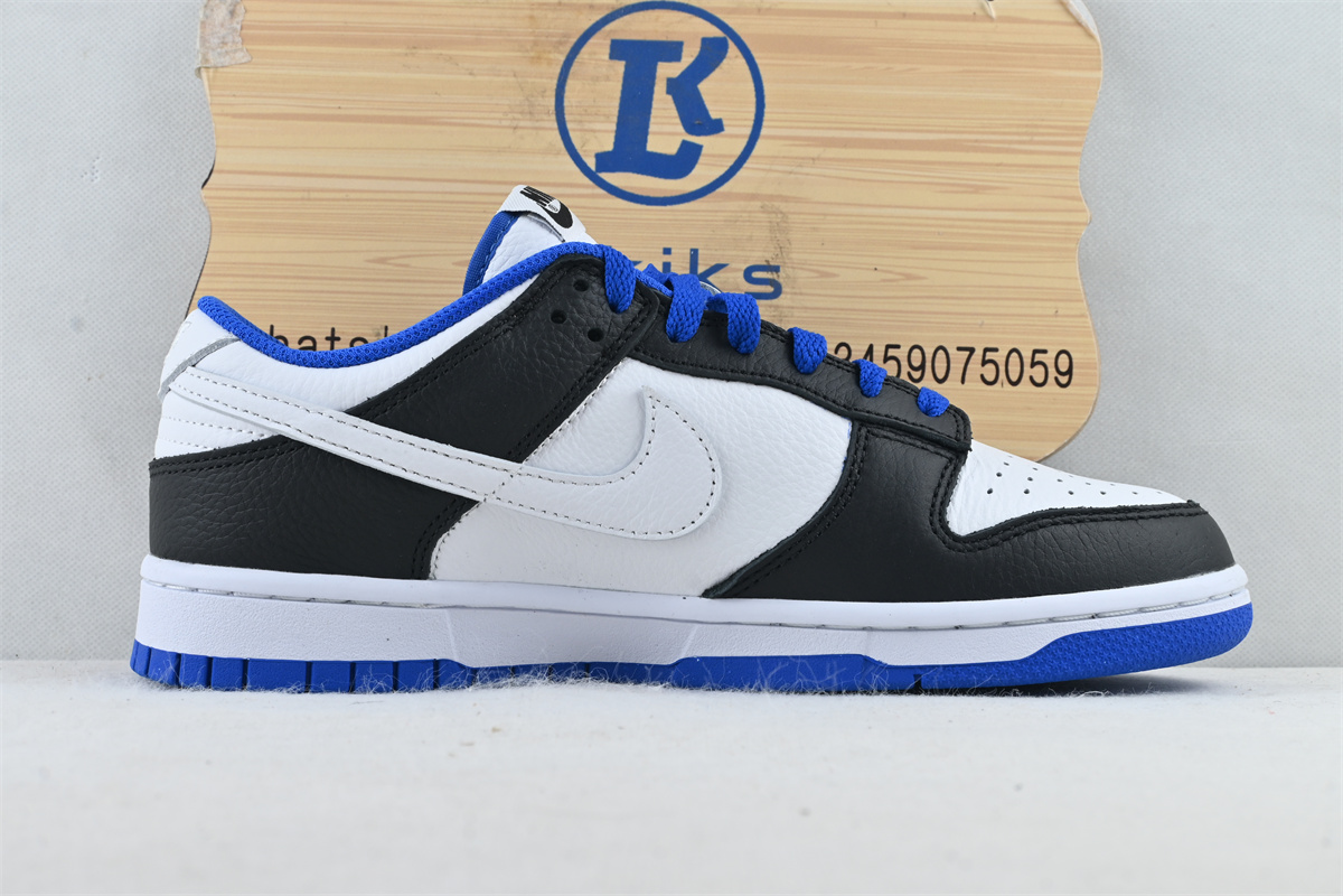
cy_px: 448
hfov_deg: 38.9
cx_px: 672
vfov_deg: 26.5
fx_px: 1902
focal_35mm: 51
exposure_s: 1/15
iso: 100
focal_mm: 34
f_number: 10
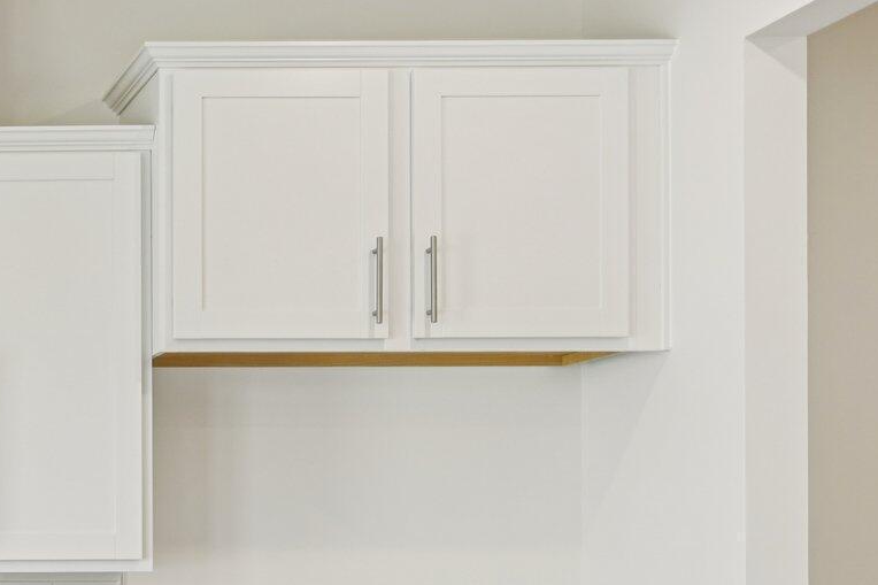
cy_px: 581
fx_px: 1634
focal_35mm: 67
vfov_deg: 19.7
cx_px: -265
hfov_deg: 25.8
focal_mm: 25
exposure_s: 1/25
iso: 280
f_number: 8
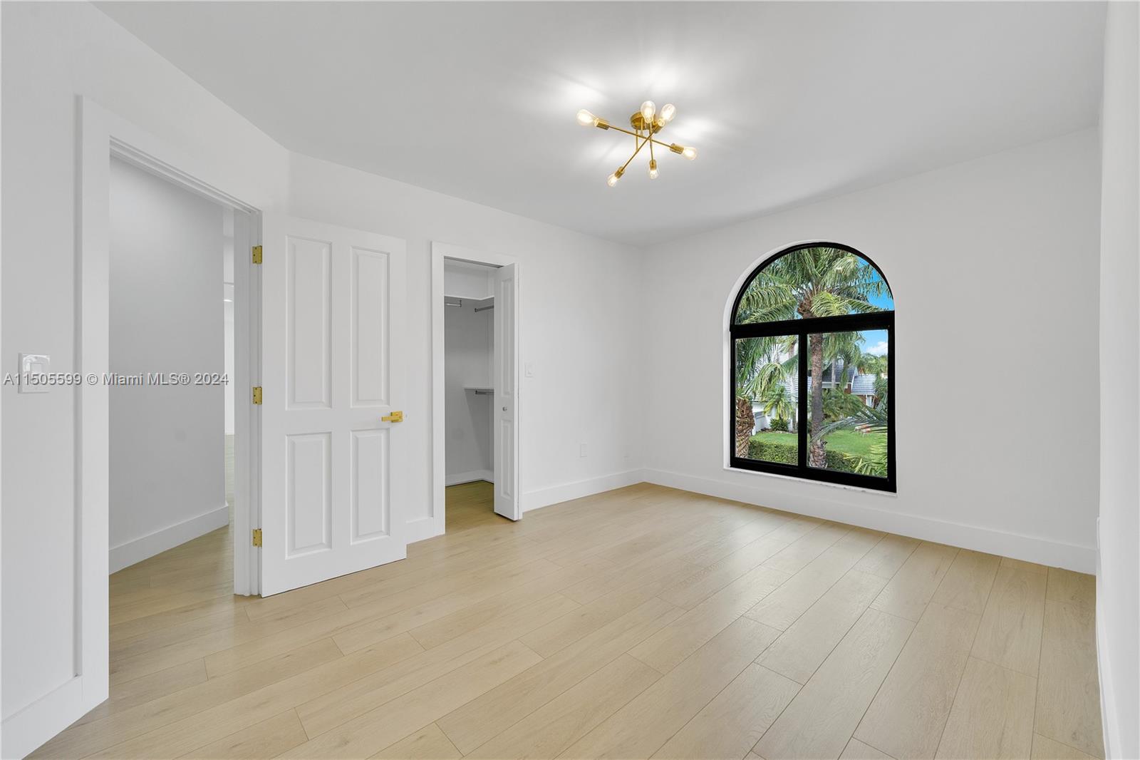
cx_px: 570
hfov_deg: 104.3
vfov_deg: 81.2
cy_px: 380
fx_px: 443
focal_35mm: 14
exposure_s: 1/320
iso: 400
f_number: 8
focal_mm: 14
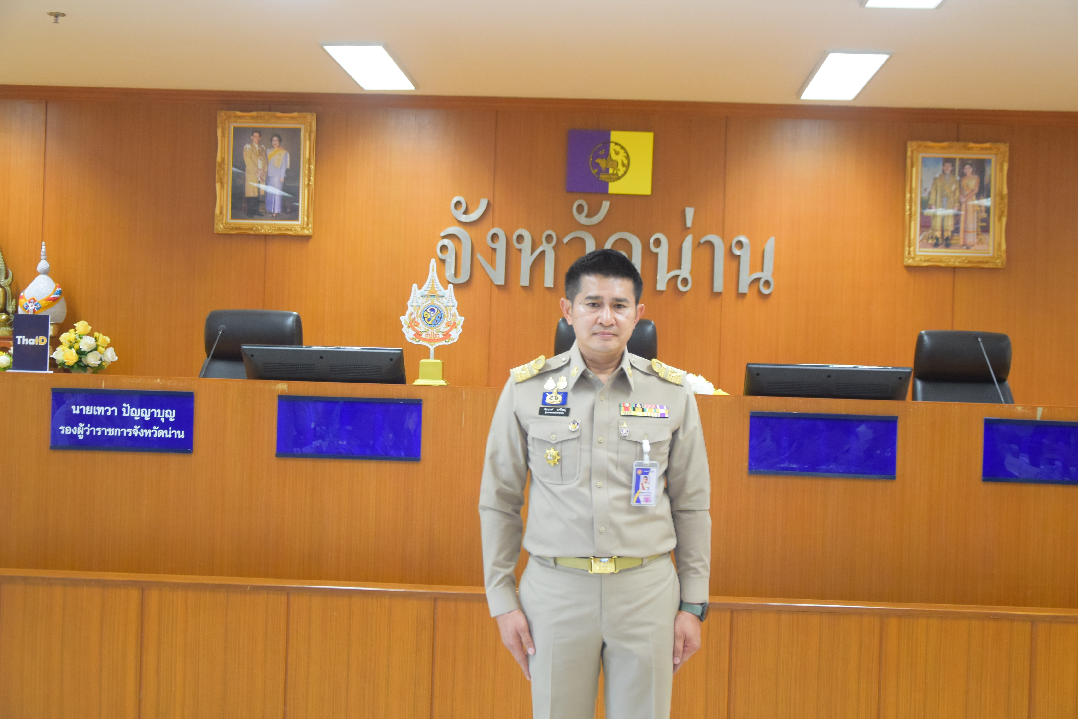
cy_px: 360
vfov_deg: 25.8
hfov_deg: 37.8
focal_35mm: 52
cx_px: 539
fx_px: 1572
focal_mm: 35
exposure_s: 1/60
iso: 2000
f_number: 5
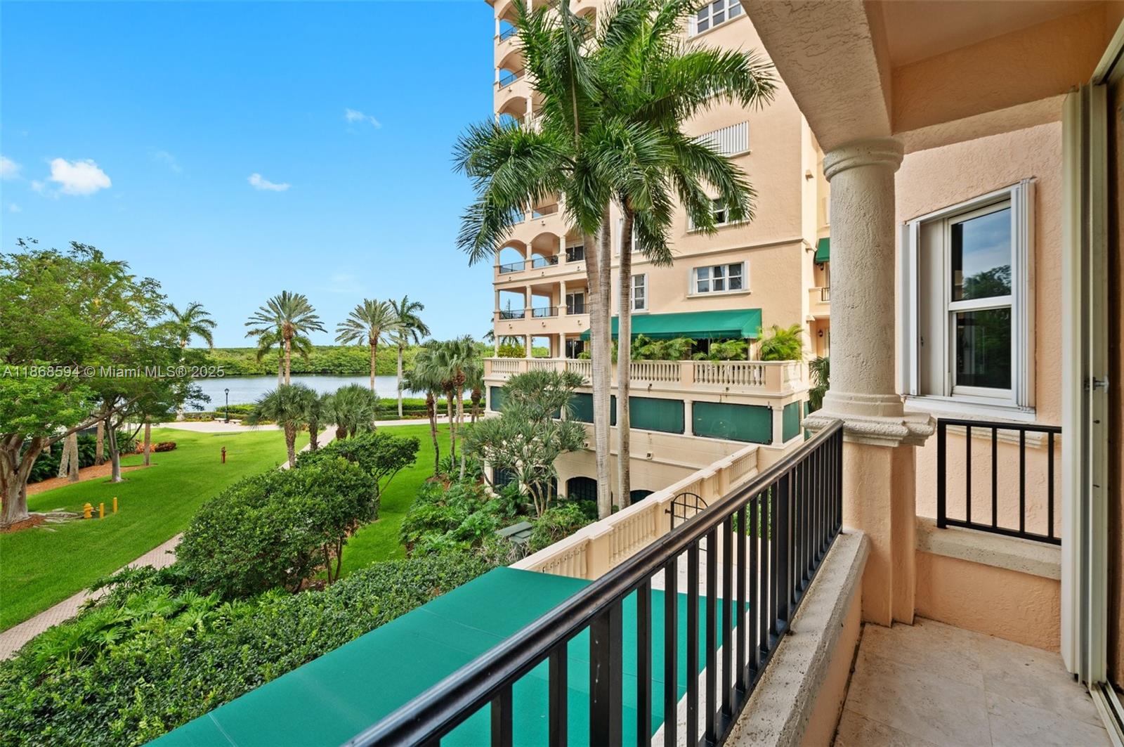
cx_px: 562
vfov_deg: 81.1
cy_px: 374
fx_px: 437
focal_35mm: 14
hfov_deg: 104.3
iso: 200
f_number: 8
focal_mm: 14
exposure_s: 1/80
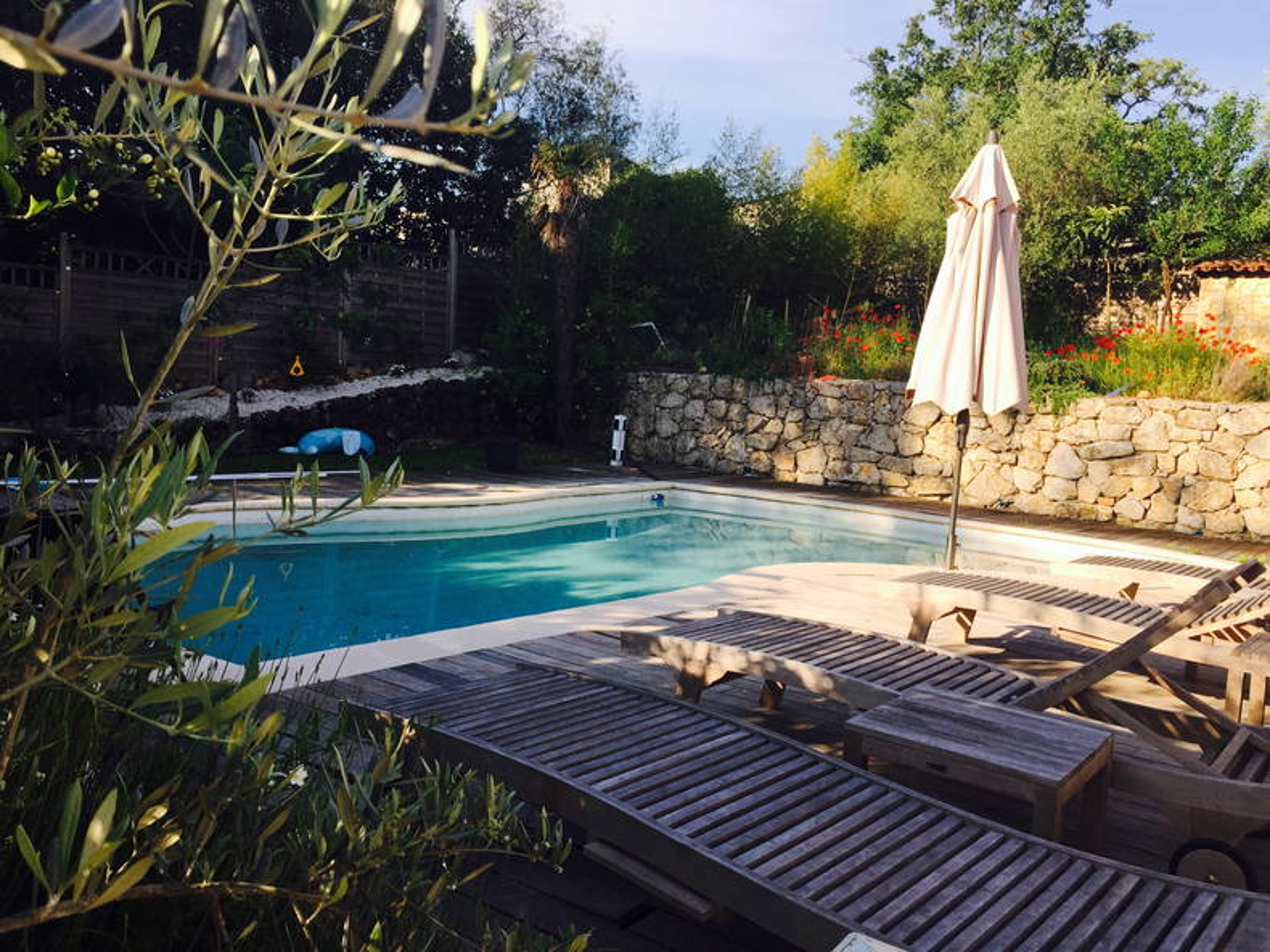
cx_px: 635
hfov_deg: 61.7
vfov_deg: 48.2
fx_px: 1064
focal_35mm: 29
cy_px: 476
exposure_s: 1/898
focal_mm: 4.15
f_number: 2.2
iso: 32
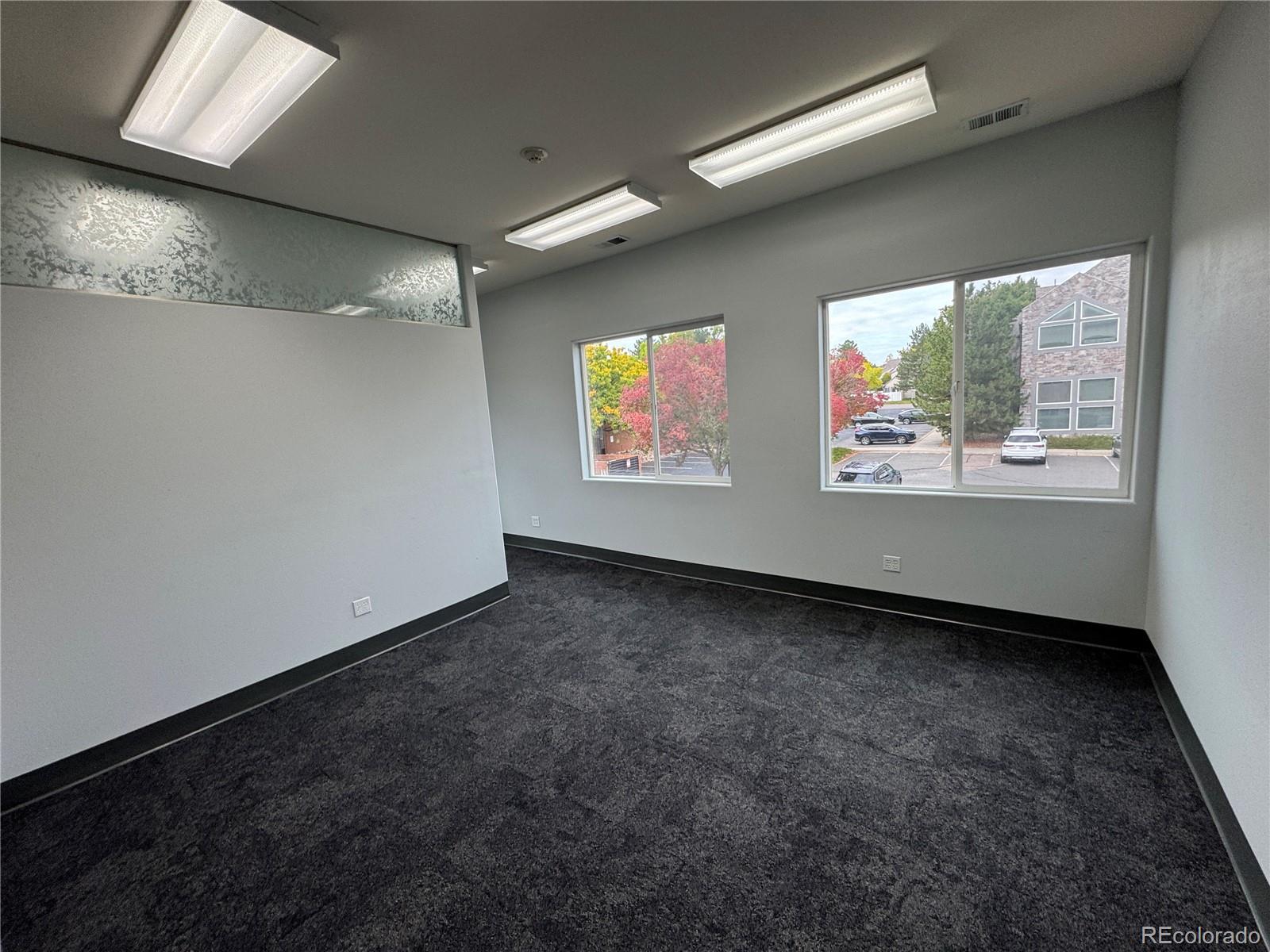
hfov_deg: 102.1
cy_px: 476
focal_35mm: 14
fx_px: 514
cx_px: 635
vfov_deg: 85.7
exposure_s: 1/120
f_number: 2.2
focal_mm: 2.22
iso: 100
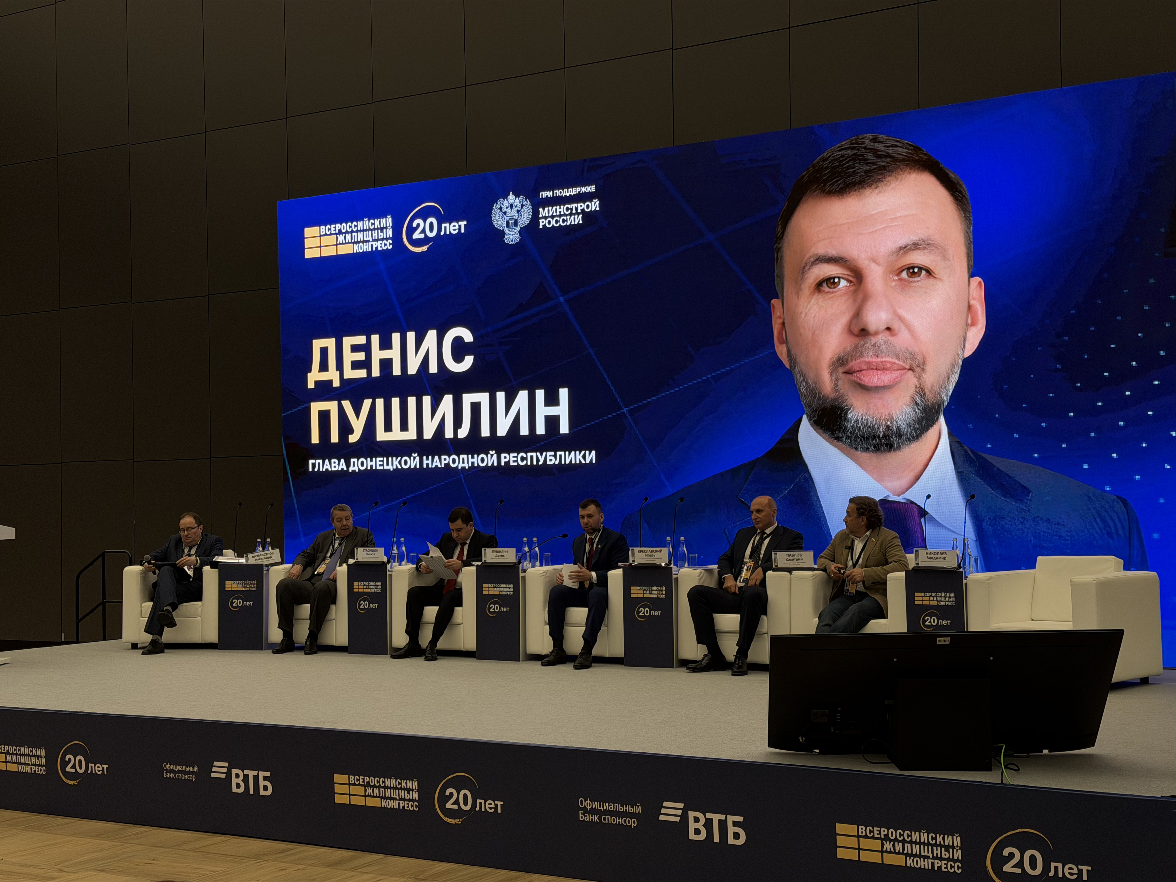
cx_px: 588
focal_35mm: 48
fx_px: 1631
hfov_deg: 39.7
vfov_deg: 30.3
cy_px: 441
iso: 64
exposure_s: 1/160
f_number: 1.78
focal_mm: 6.76
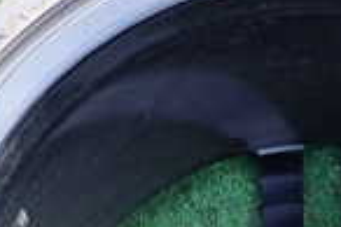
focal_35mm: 107
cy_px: 384
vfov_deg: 11.9
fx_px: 1012
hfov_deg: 18.7
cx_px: 332
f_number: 2.8
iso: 100
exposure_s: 1/80
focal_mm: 4.5
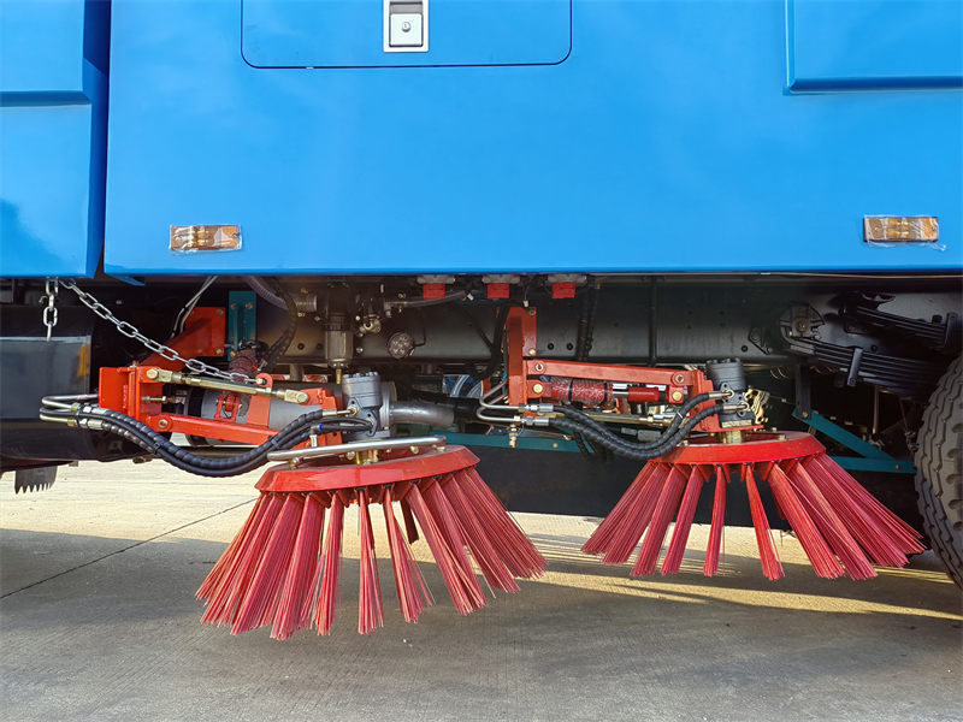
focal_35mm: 27
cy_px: 361
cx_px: 482
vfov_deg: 51.4
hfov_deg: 65.3
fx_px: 751
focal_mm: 5.52
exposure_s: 1/900
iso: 125
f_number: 1.9
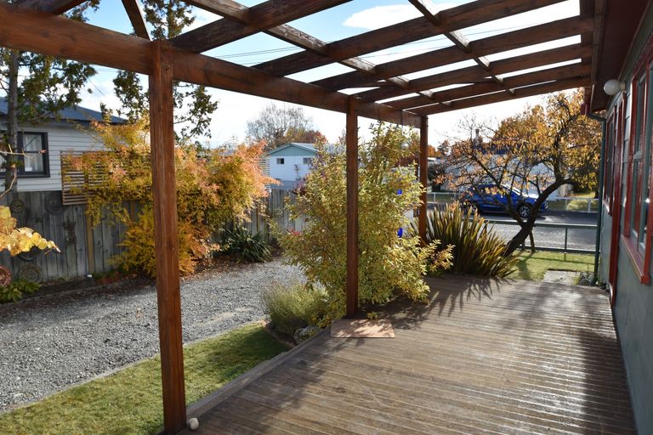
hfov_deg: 70.4
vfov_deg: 50.4
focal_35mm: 26
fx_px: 463
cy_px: 218
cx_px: 326
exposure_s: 1/200
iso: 100
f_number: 8
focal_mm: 17
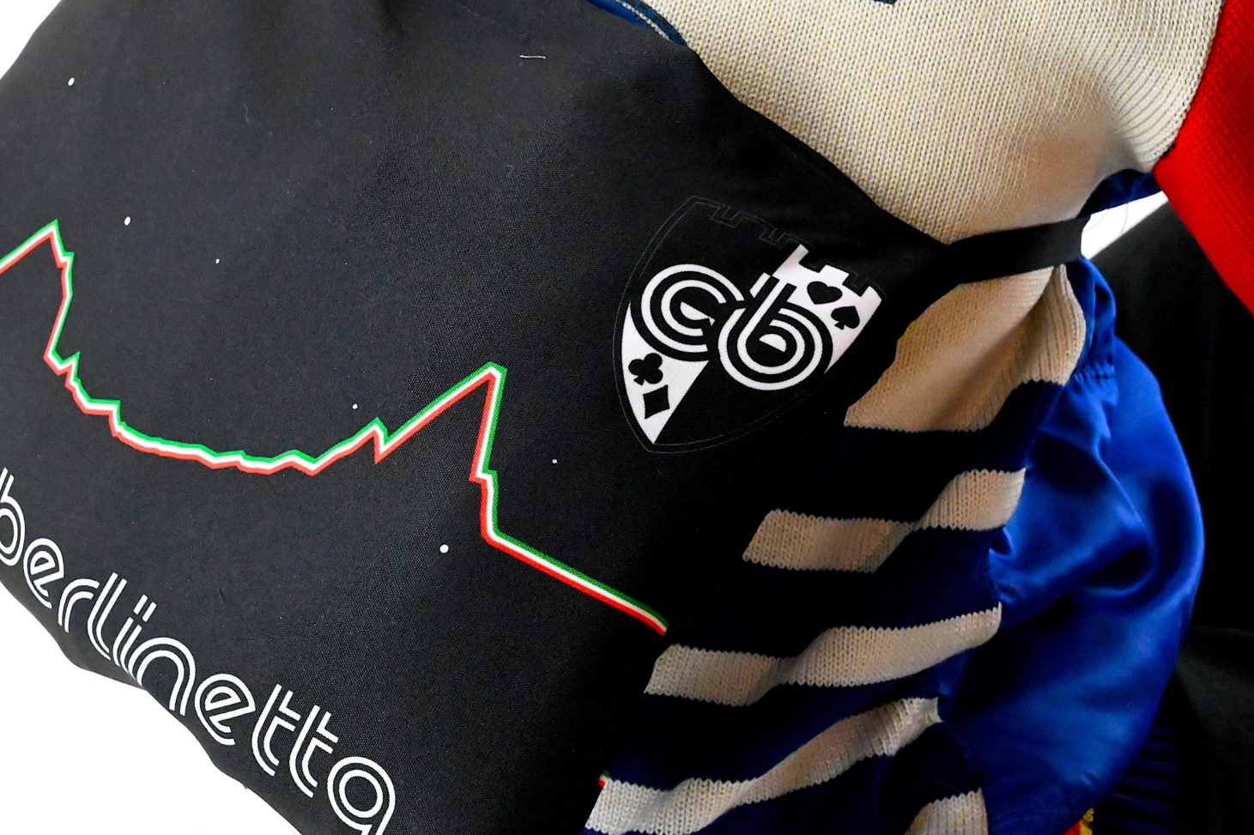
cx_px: 515
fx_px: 3203
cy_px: 299
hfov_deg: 22.1
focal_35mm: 92
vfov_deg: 14.8
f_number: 13
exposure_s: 1/400
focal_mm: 70
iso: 25600
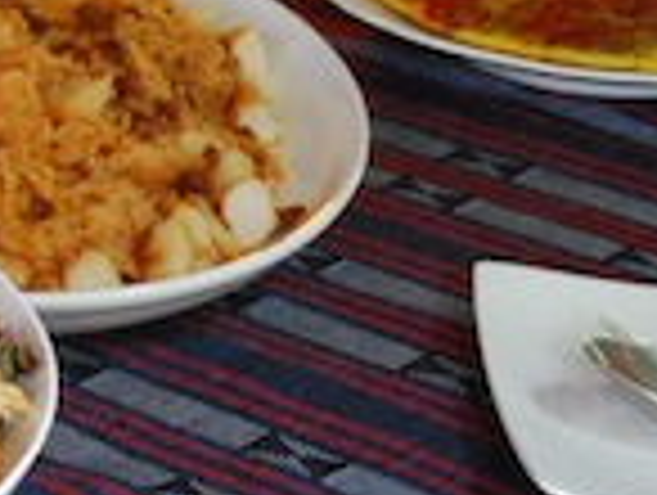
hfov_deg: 12.8
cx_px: 148
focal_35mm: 154
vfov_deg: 9.7
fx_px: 2928
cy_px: 194
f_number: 4
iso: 1100
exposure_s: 1/30
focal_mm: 26
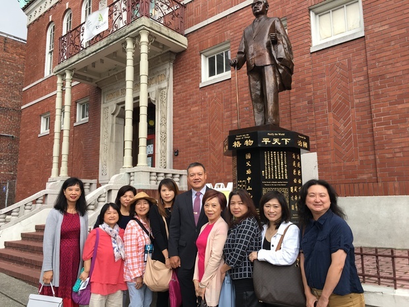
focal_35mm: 29
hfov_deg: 61.7
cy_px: 154
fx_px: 343
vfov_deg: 48.2
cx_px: 204
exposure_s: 1/190
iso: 25
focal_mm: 4.15
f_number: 2.2
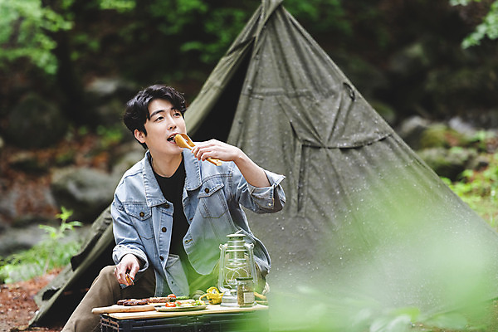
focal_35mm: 190
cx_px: 249
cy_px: 166
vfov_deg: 7.2
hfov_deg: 10.8
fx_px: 2628
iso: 800
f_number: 2.8
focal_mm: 190
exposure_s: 1/125
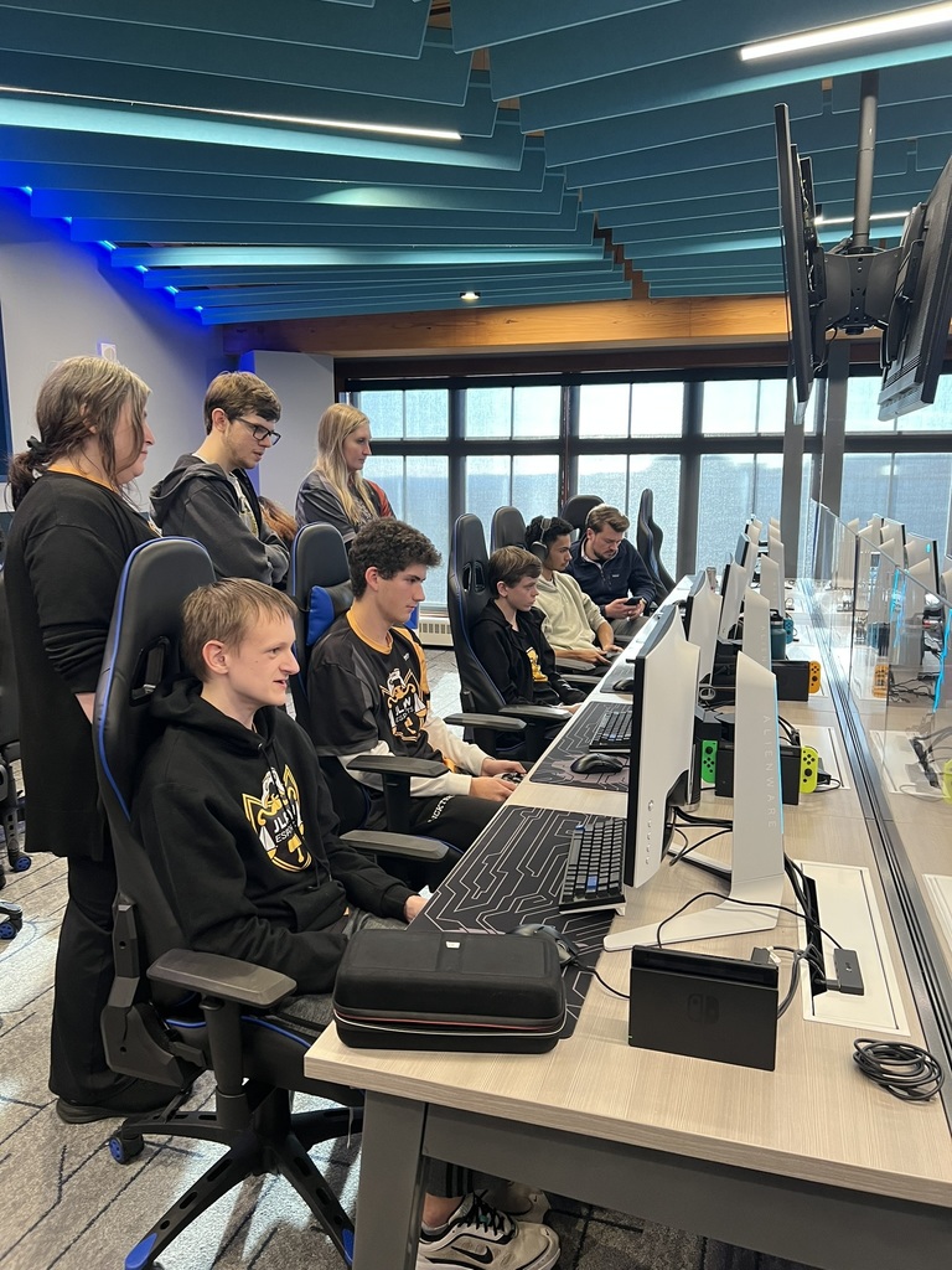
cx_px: 476
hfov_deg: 53.1
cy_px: 635
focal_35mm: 26
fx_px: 953
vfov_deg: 67.3
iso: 125
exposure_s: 1/60
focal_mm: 5.7
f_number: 1.5
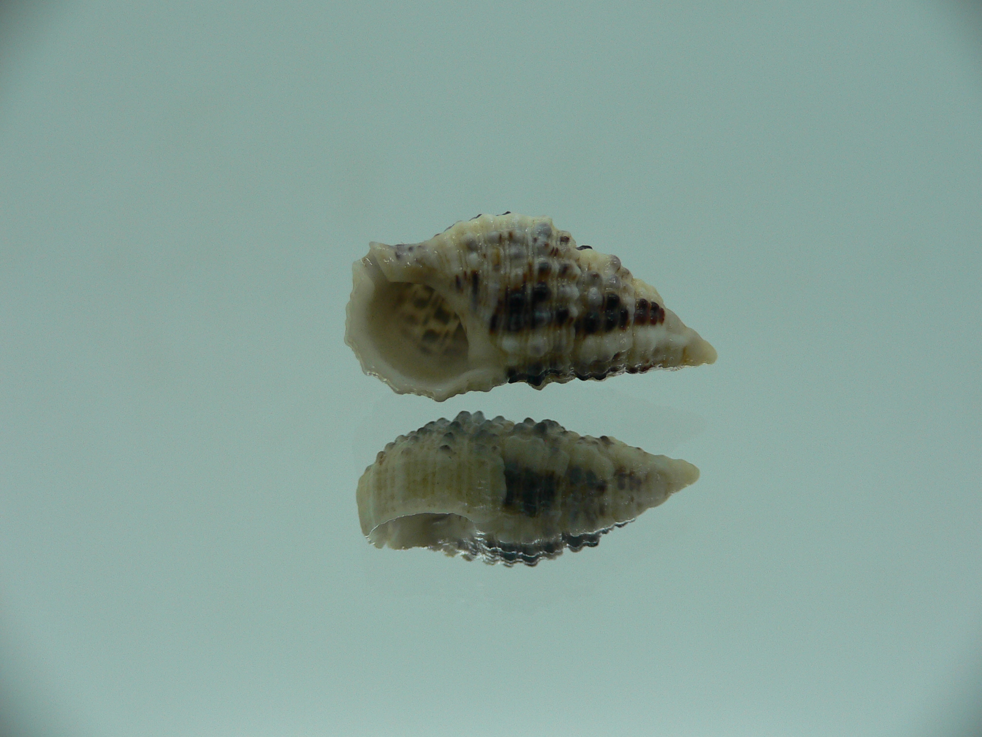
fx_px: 993
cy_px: 368
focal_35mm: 35
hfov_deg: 52.6
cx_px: 491
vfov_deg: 40.7
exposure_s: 1/60
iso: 80
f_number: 2.8
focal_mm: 4.6
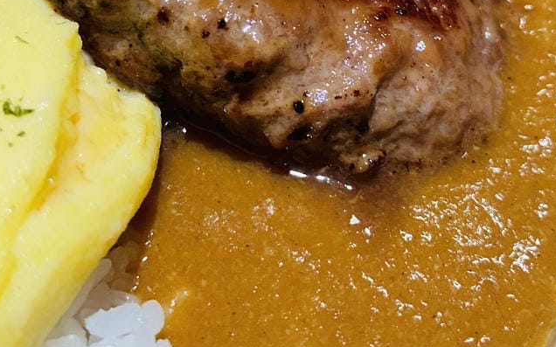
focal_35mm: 96
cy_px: -34
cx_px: 237
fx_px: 1454
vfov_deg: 13.3
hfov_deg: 21.6
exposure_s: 1/120
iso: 64
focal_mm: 6.86
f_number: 1.78
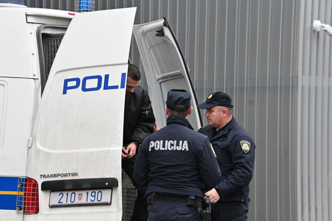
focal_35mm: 129
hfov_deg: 15.9
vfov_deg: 10.6
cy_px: 110
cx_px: 166
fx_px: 1190
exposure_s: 1/320
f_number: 6.3
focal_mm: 86
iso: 1600
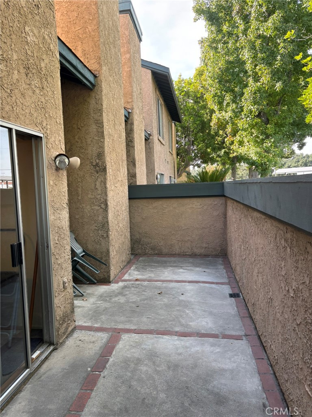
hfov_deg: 53.1
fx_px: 312
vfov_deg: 67.3
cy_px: 208
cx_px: 156
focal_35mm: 26
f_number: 1.6
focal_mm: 5.96
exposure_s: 1/250
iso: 40
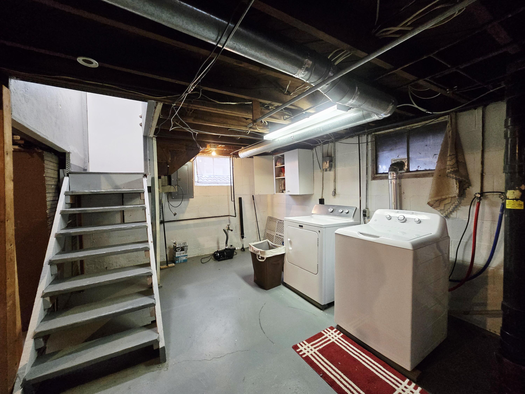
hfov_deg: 106.2
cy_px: 197
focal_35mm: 13
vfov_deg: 89.9
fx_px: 197
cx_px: 262
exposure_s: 1/60.2
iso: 1000
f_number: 2.2
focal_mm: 2.2
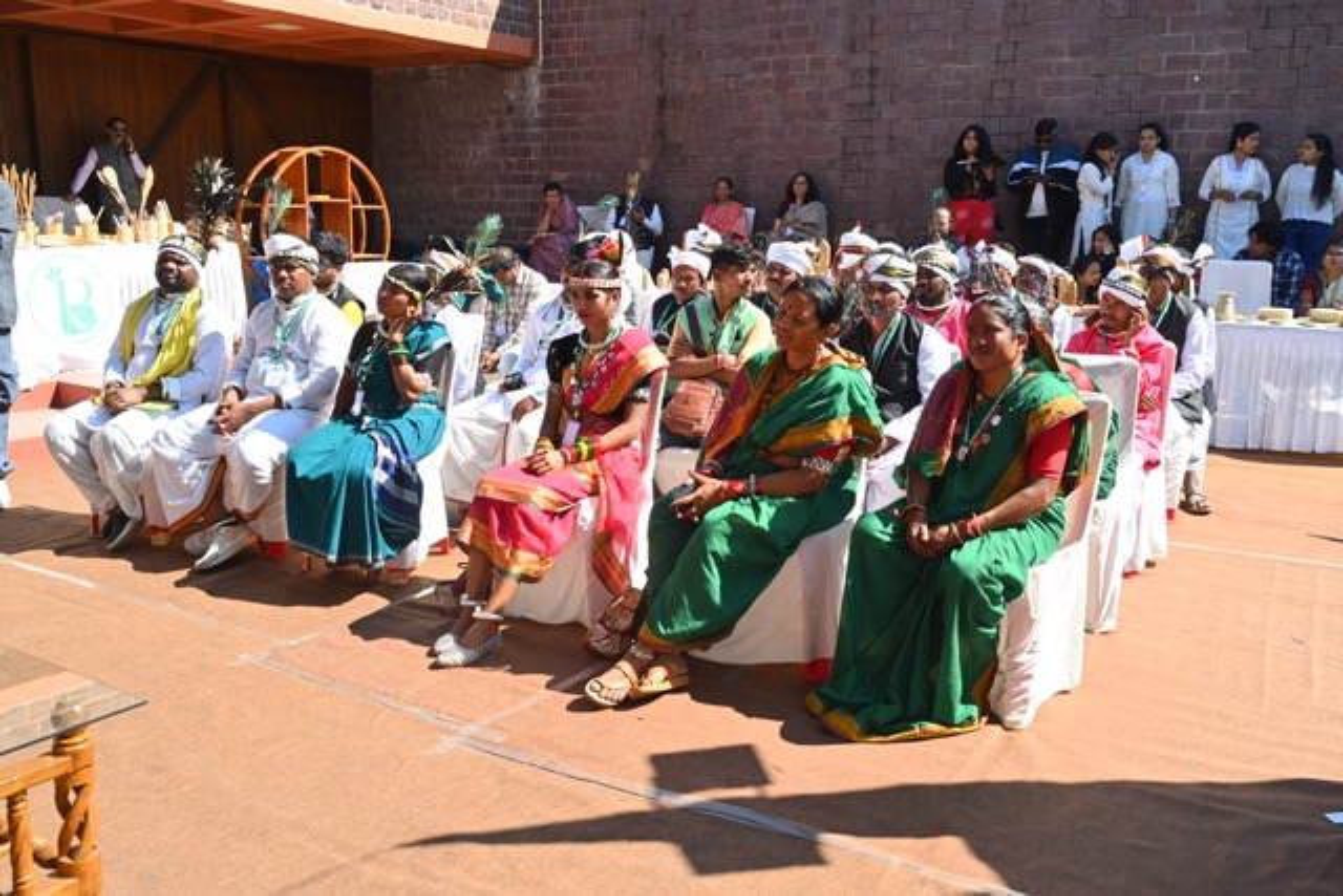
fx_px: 1175
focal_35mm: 32
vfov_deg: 41.7
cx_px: 672
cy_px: 448
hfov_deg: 59.5
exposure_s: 1/320
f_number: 7.1
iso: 250
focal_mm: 31.5
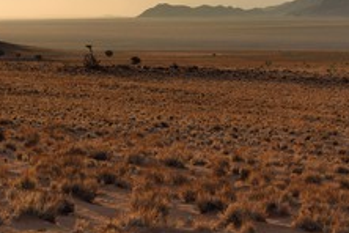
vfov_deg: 8.5
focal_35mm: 161
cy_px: 83
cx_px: 319
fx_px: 1561
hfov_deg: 12.7
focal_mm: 85
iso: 400
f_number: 10
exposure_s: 1/250
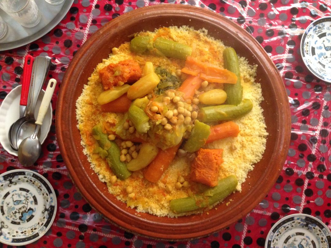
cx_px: 166
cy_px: 124
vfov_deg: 42.9
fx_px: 316
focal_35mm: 33
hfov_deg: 55.4
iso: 320
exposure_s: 1/20
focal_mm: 4.12
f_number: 2.4
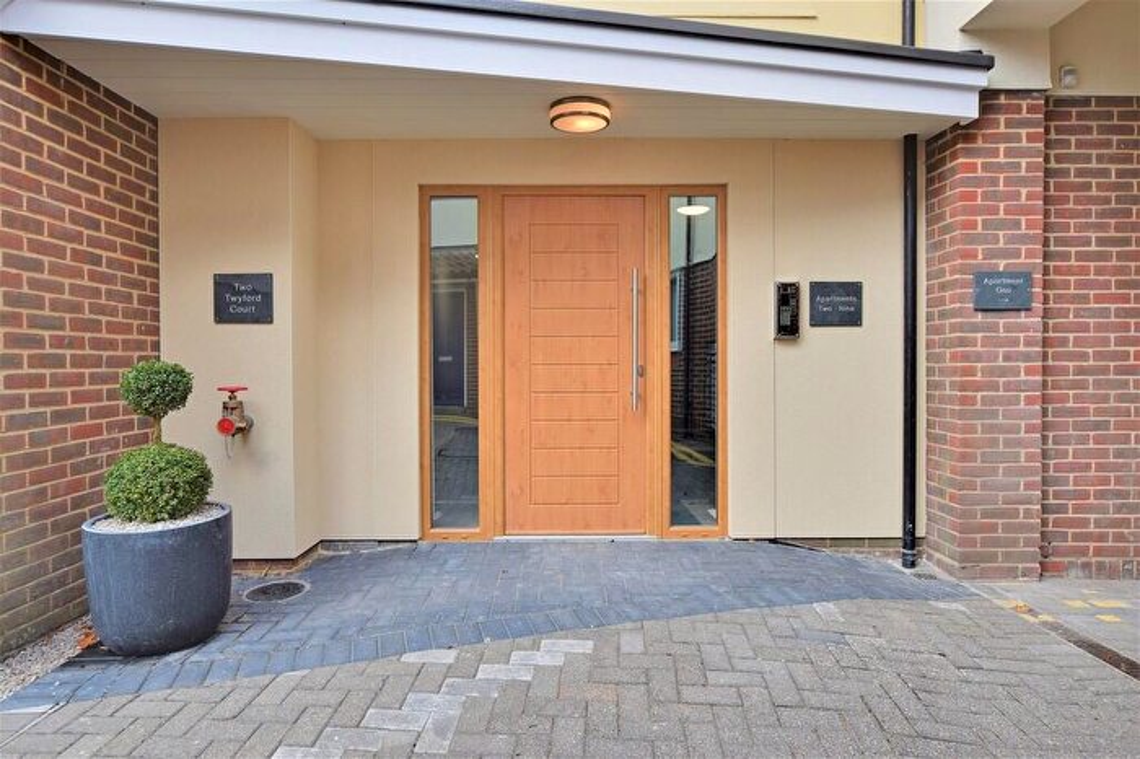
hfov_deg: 81.2
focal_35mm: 21
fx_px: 665
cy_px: 380
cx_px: 570
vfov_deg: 59.4
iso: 100
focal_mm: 14
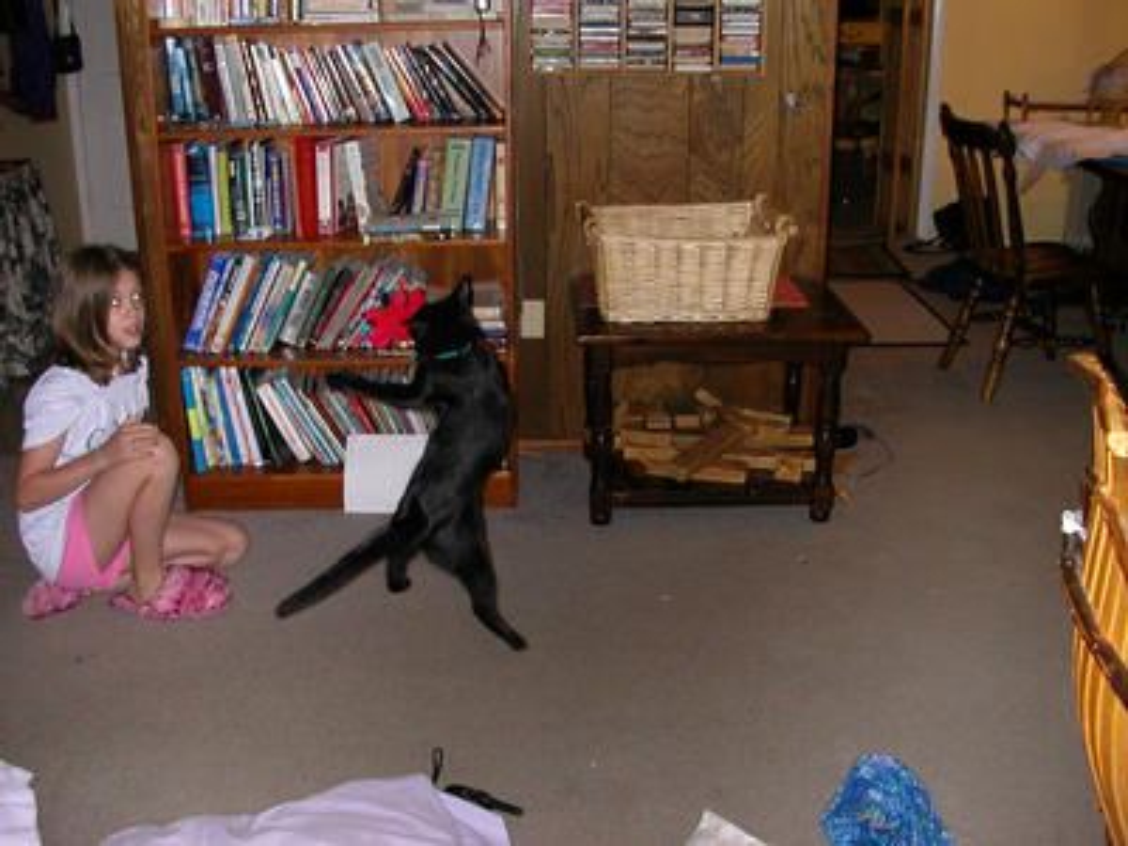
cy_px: 423
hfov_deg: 50.1
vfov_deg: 38.7
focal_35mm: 37
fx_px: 1206
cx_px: 564
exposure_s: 1/59.9
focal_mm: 5.6
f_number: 2.7
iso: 200
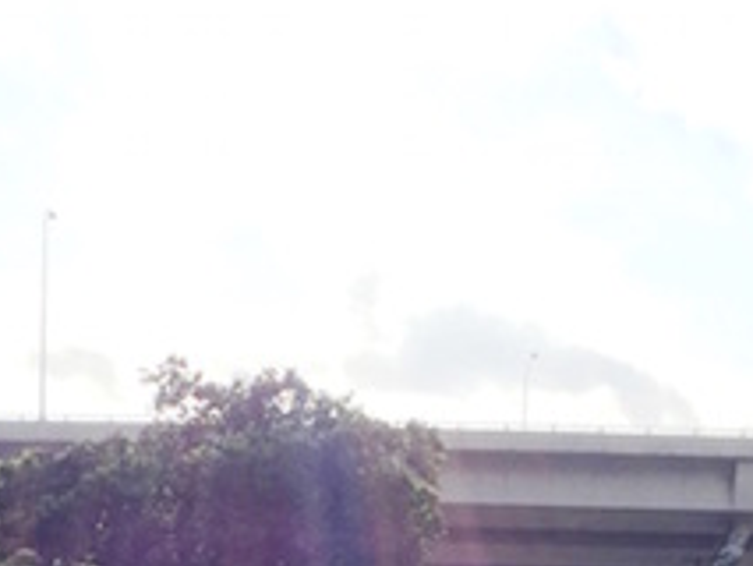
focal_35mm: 87
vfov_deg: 16.0
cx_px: 460
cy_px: 750
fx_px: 1894
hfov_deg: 22.5
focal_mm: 4.15
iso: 32
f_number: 2.2
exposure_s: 1/2825
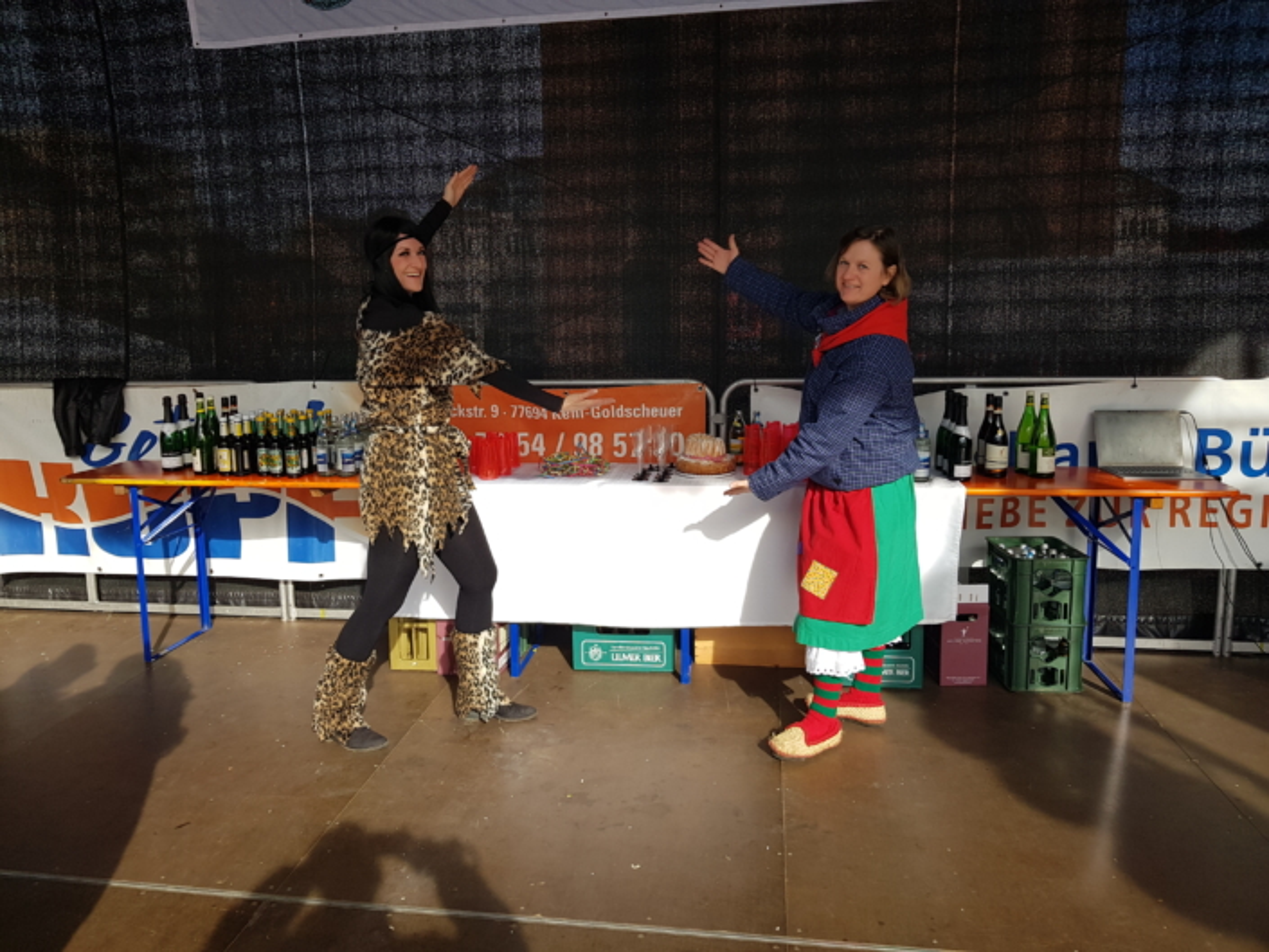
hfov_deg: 67.3
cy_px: 476
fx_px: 953
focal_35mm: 26
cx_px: 634
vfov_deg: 53.1
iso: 40
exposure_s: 1/700
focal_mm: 4.2
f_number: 1.7
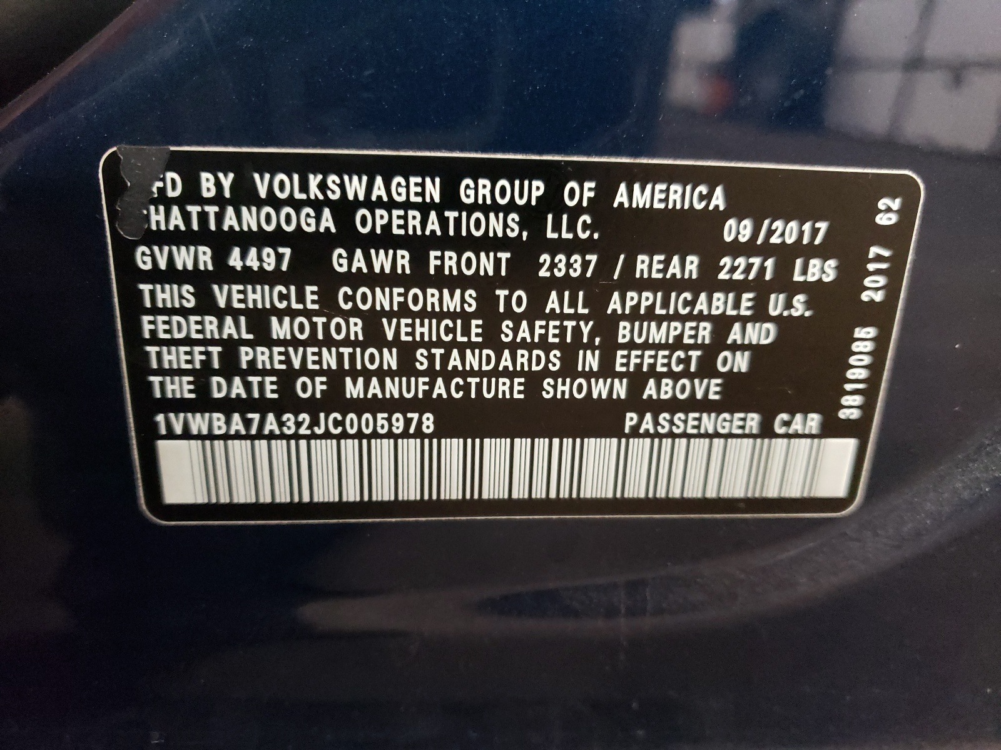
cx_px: 500
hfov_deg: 67.3
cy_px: 375
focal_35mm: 26
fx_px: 752
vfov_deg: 53.1
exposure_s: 1/24
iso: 510
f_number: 1.5
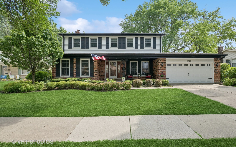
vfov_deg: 65.0
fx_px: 116
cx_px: 121
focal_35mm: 18
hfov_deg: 91.1
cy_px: 69
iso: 200
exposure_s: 1/320
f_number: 9
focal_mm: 17
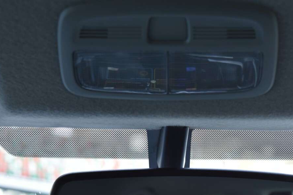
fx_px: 787
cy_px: 124
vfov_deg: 14.1
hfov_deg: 21.1
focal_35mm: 97
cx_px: 159
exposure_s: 1/60
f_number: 5
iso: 400
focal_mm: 45
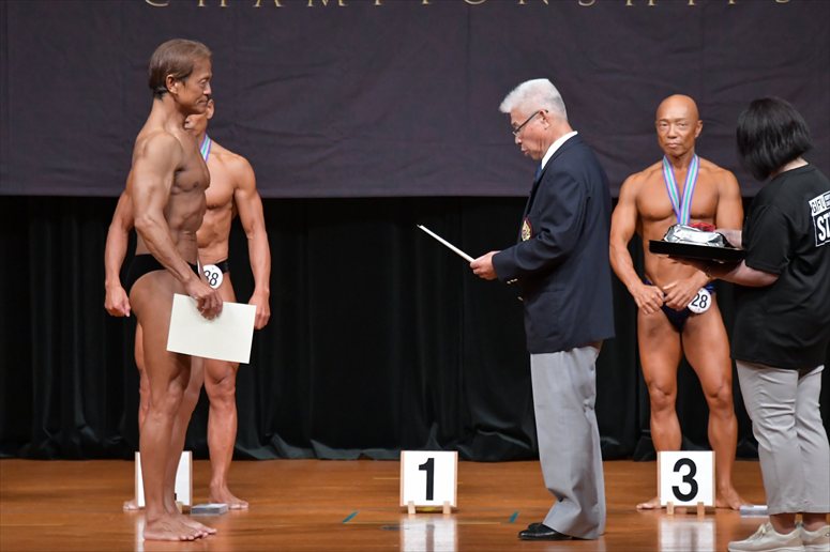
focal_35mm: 270
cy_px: 276
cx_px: 415
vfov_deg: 5.1
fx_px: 6222
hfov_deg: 7.6
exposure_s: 1/400
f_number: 5.6
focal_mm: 180
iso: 5000
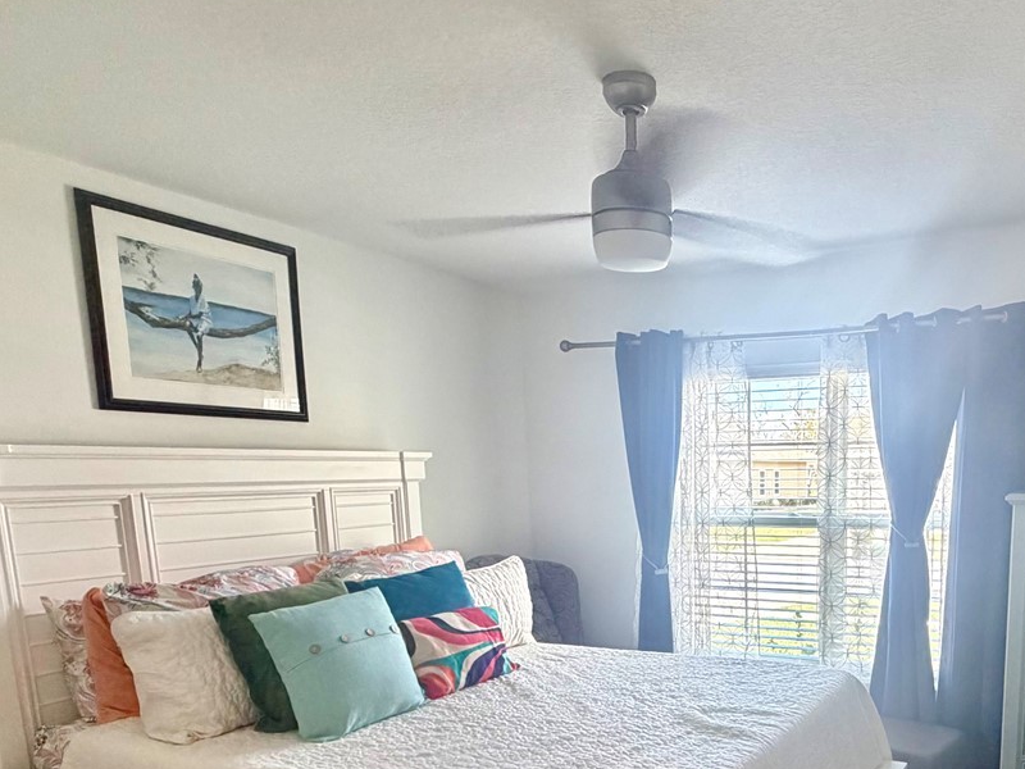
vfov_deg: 47.2
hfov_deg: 60.8
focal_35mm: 28
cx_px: 737
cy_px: 610
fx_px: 829
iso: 250
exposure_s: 1/60
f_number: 2.2
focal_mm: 2.22
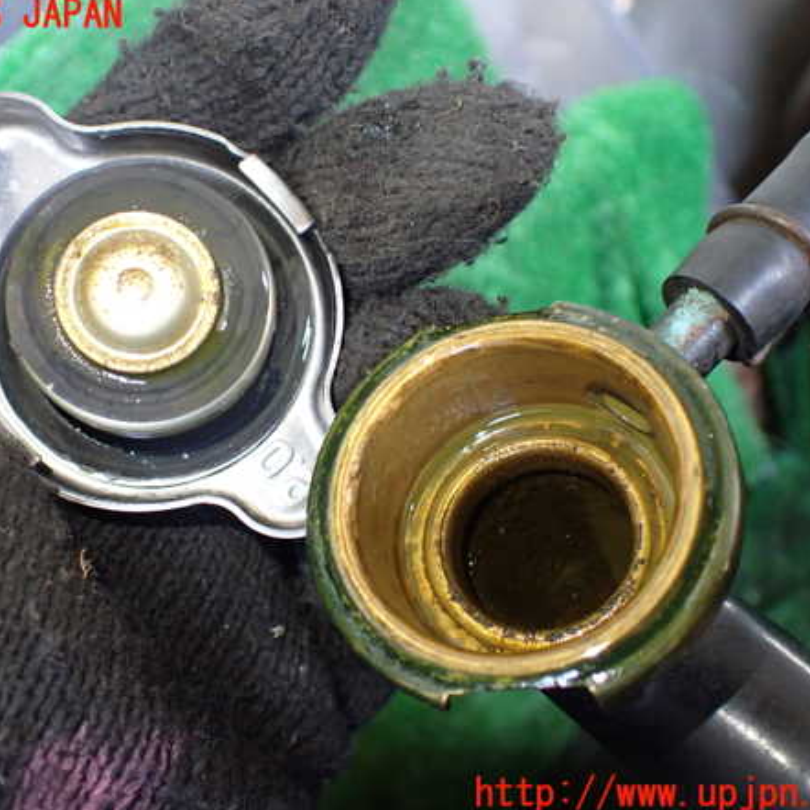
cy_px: 405
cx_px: 339
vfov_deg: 46.0
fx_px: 953
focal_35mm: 36
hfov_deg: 45.9
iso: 800
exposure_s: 1/125
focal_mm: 5.4
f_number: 2.3
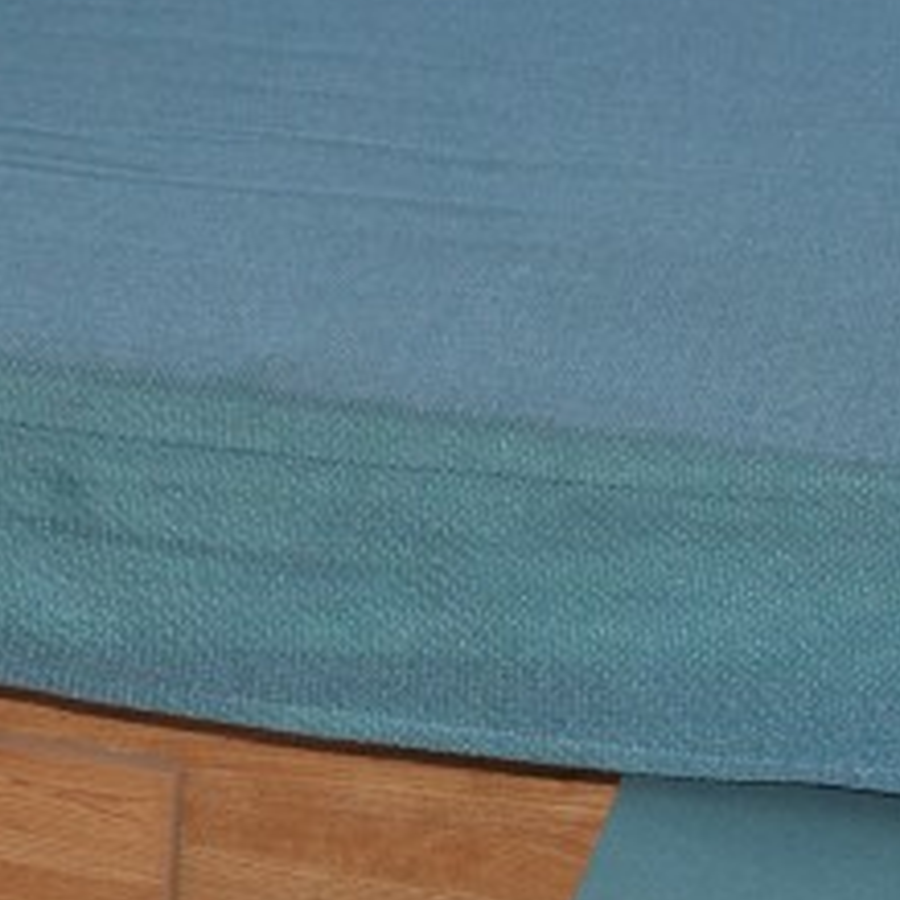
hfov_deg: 11.3
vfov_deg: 11.8
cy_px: 0
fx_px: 4324
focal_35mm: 147
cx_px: -573
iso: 100
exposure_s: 1/200
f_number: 5.6
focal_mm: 22
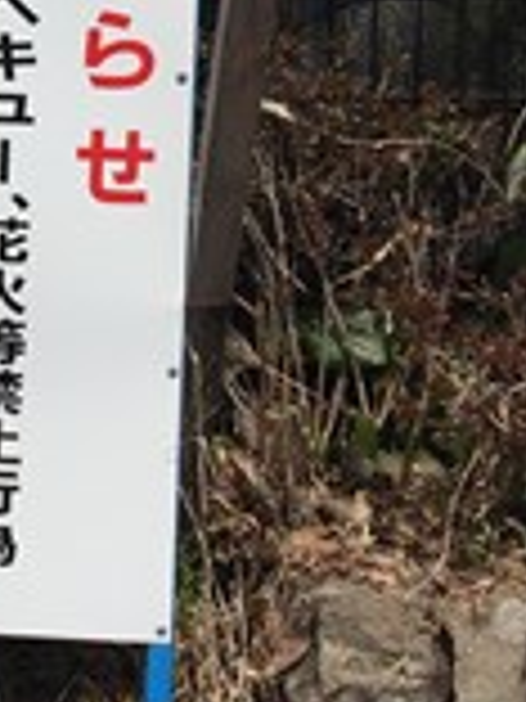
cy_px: 34
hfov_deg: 14.3
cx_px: -175
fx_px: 2006
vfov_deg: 19.4
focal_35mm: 99
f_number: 2.2
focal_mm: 4.15
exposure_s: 1/4405
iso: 32
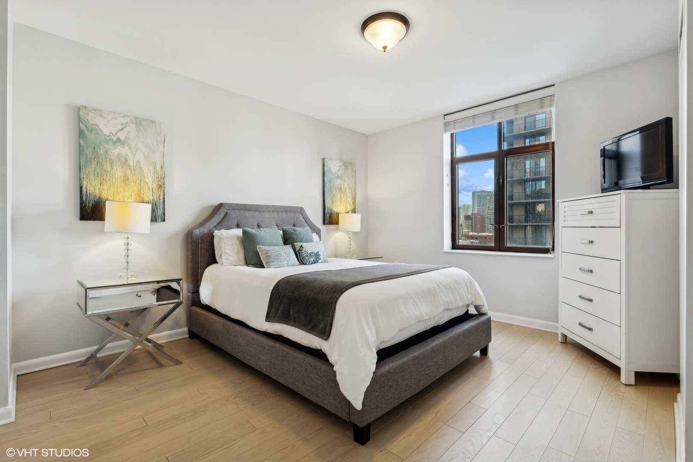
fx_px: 308
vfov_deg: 73.7
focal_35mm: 16
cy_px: 231
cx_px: 346
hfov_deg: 96.7
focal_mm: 16
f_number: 8
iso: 320
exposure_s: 1/20
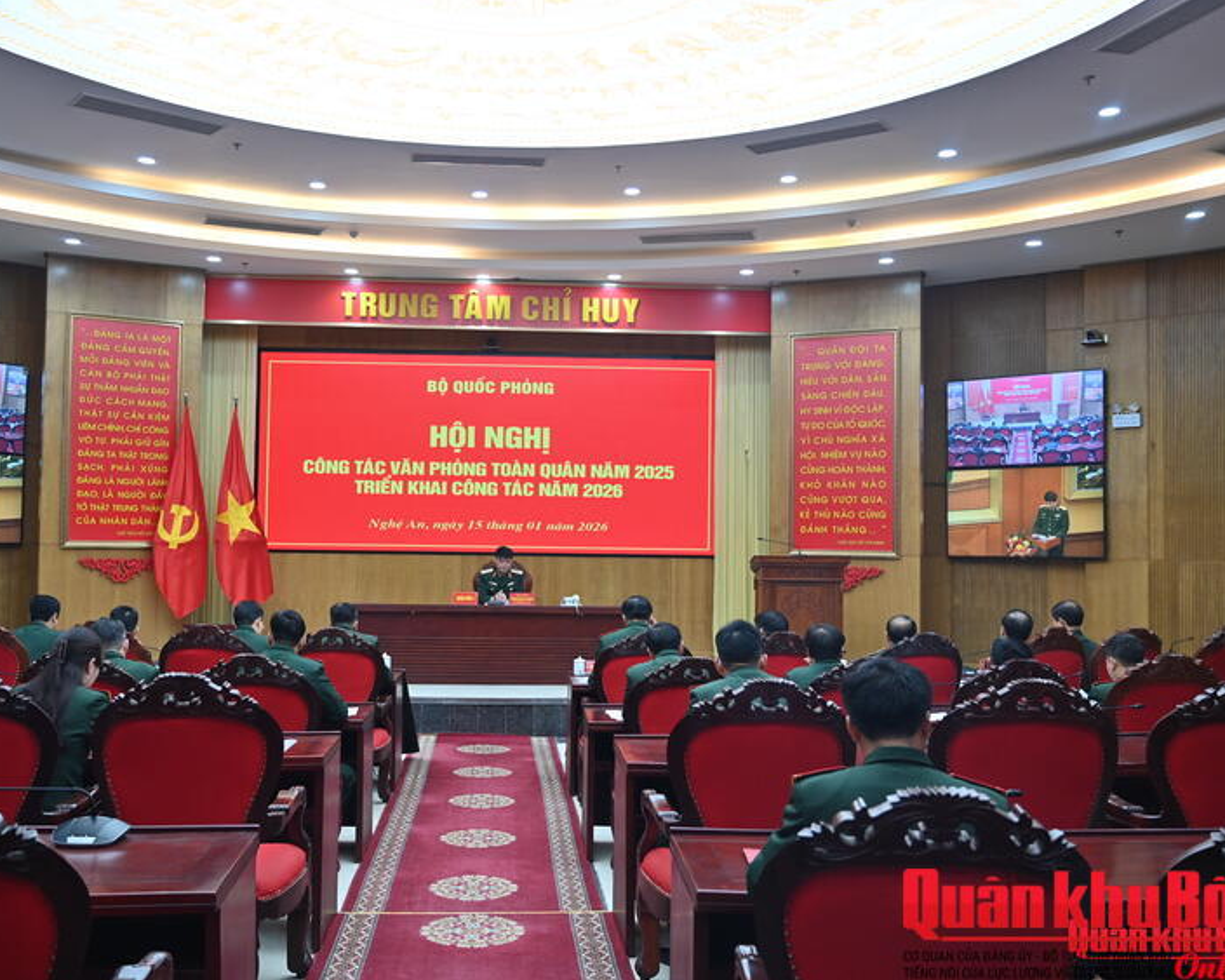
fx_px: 1253
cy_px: 488
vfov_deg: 42.7
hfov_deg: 52.0
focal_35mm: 35
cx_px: 532
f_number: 4
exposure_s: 1/125
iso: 720
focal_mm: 30.5
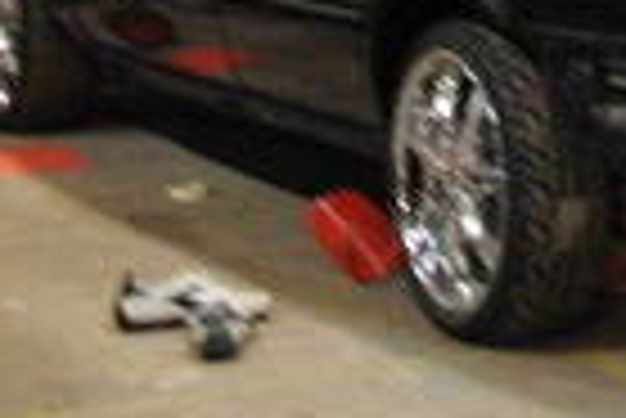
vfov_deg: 7.4
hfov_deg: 10.8
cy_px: -400
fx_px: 3116
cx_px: 1108
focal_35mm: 179
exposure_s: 1/2.5
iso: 100
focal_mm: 26
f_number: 4
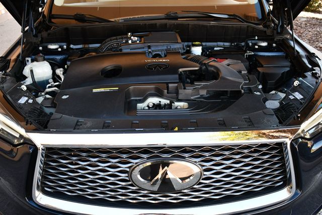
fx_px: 322
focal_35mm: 36
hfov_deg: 53.1
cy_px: 108
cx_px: 161
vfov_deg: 36.9
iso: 450
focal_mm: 18
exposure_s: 1/250
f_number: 3.5
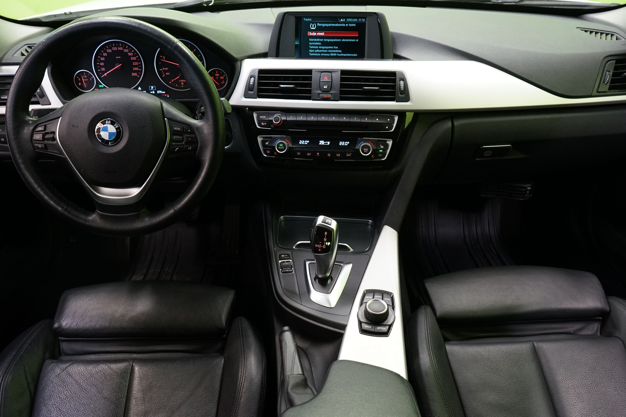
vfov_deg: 42.3
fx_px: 539
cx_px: 313
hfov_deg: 60.3
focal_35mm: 31
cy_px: 208
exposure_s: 1/20
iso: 2500
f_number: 6.3
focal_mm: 31
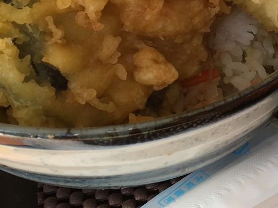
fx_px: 747
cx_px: 300
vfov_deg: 15.8
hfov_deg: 20.2
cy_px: 52
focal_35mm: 93
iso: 25
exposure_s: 1/400
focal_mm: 4.15
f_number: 2.2
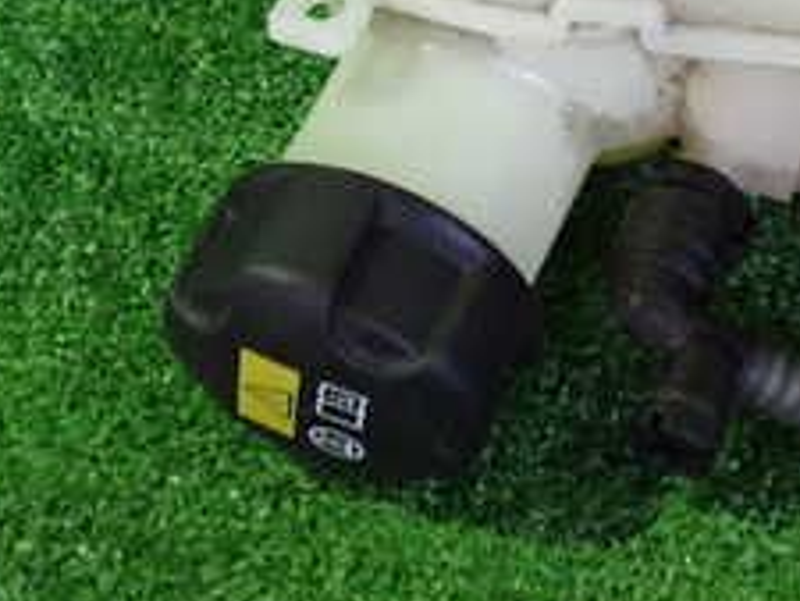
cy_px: -146
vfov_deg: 17.5
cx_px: 843
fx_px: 1850
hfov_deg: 23.2
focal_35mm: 80
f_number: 2.3
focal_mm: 5.4
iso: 640
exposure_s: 1/30
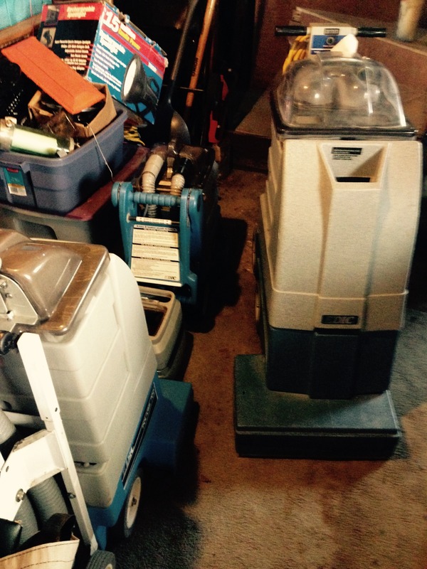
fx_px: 543
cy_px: 284
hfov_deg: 42.9
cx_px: 214
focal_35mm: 33
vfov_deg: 55.4
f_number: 2.4
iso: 640
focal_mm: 4.12
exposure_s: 1/15
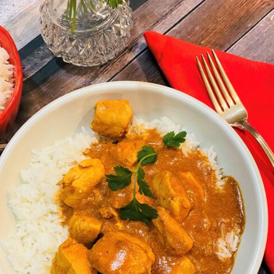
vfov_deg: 43.0
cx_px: 127
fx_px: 340
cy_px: 190
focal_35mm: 38
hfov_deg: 43.8
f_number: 1.8
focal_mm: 4.25
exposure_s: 1/60
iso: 320
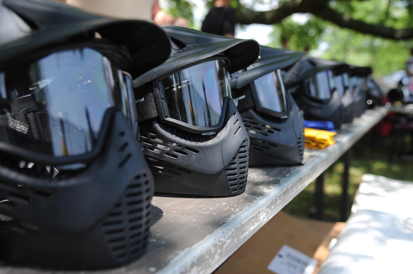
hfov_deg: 50.7
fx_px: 436
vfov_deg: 35.0
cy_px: 137
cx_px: 206
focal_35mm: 38
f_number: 4
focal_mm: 38
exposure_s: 1/250
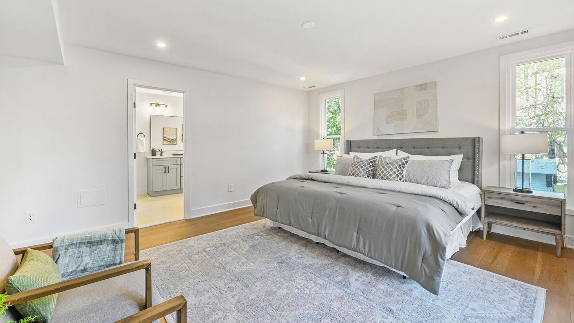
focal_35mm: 15
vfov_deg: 70.5
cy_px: 153
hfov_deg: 103.0
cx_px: 284
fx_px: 228
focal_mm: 14
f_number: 9
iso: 200
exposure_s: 1/50
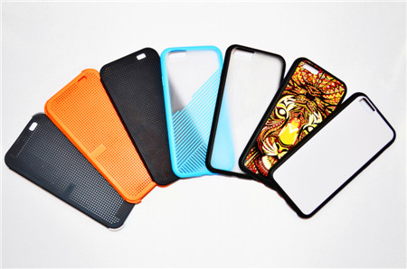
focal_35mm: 48
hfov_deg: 41.2
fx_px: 542
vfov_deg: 27.9
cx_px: 204
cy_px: 134
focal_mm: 32
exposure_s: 1/50
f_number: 5.6
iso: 200
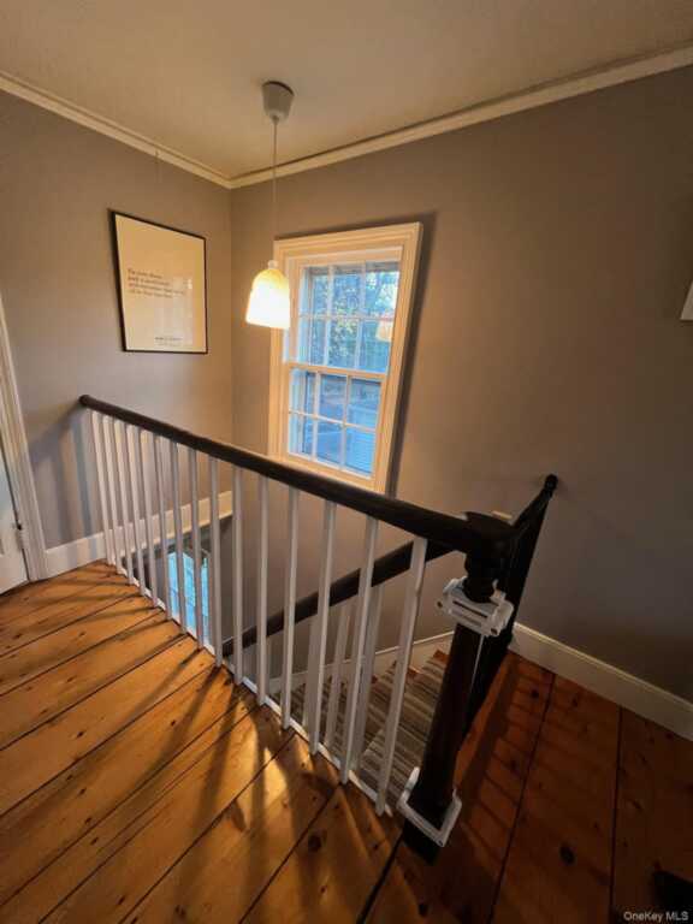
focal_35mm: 13
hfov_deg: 89.9
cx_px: 346
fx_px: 347
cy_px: 462
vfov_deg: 106.2
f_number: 1.8
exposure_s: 1/60
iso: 400
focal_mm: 1.57
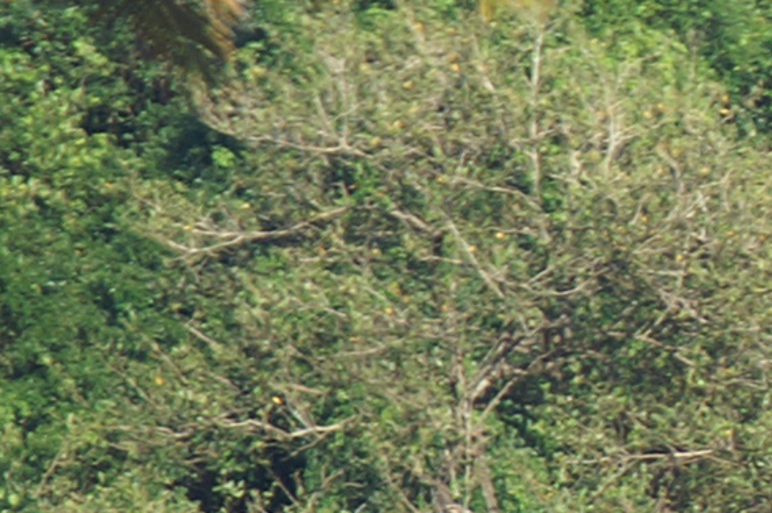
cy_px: 331
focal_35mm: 2388
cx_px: 1507
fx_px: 51164
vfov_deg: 0.6
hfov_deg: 0.9
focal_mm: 300
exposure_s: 1/640
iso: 200
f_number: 6.3
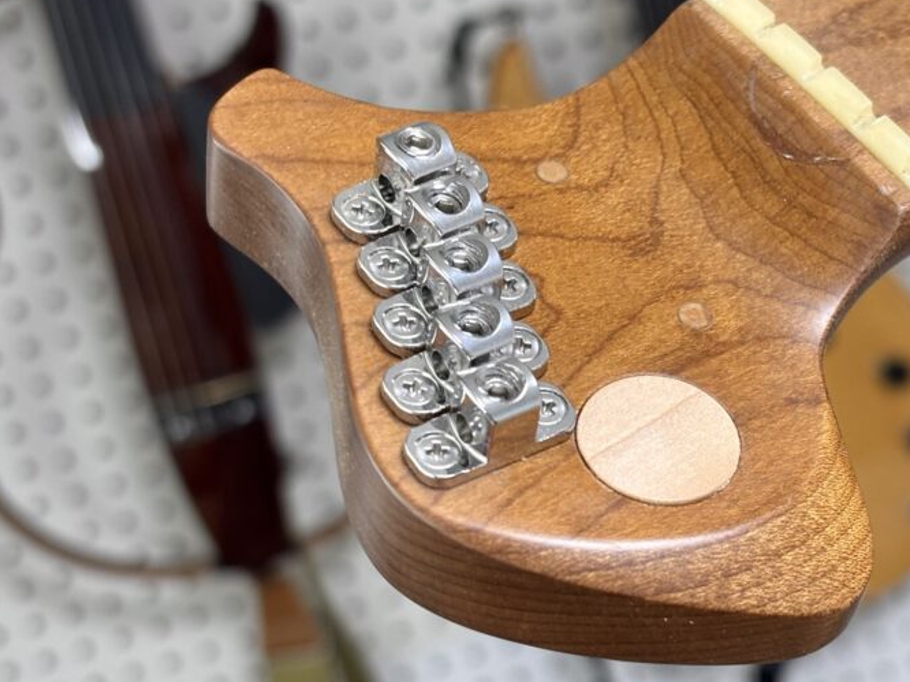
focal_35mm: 80
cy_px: 398
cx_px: 630
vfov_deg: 18.4
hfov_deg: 24.3
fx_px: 2102
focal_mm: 5.96
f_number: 1.6
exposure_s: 1/50
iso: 50
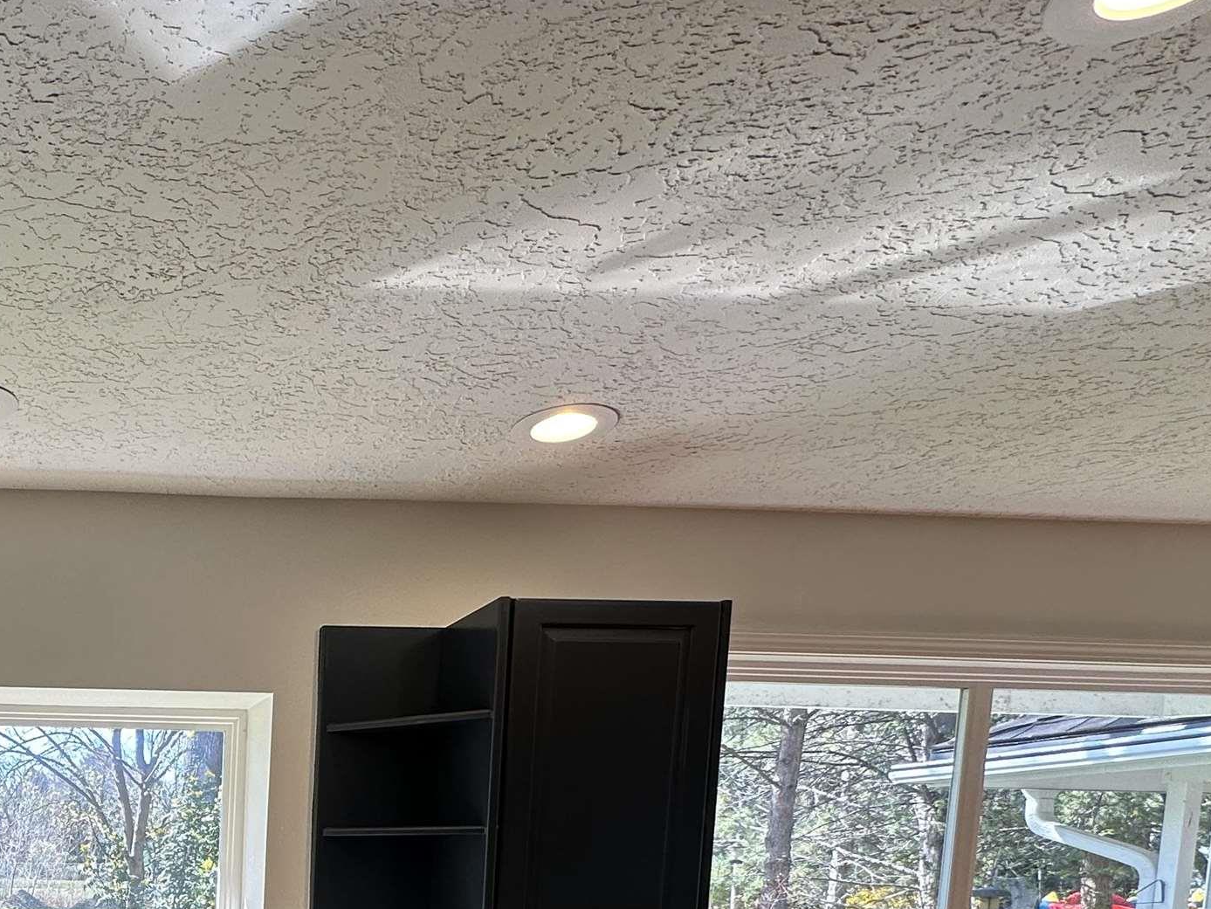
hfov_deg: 48.7
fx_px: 1085
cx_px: 19
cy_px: 974
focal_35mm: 31
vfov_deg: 38.5
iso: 40
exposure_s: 1/125
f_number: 2.2
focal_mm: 2.22
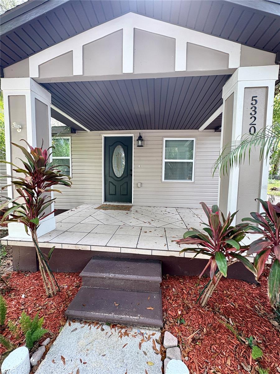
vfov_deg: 102.1
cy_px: 187
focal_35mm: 14
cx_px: 140
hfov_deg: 85.7
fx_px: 151
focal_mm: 2.22
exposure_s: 1/99
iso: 50
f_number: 2.2
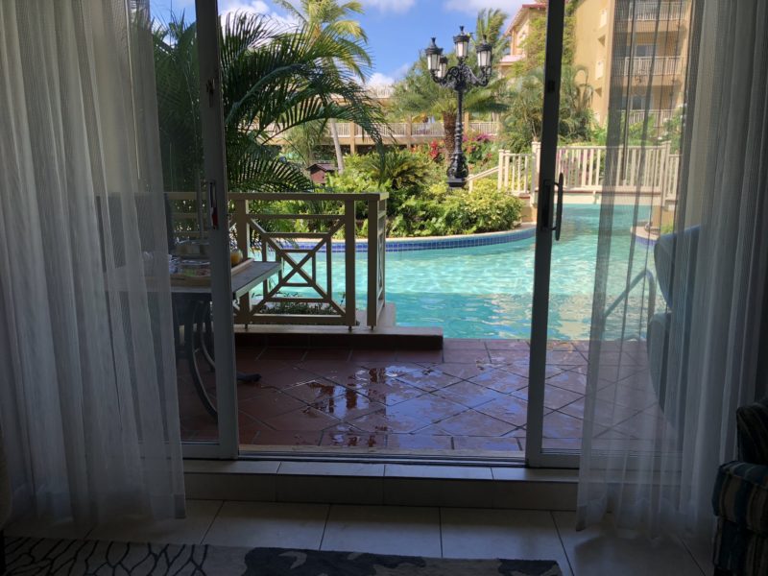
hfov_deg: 63.4
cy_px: 288
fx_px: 621
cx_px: 384
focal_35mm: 28
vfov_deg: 49.7
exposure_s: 1/457
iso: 20
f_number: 1.8
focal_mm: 3.99
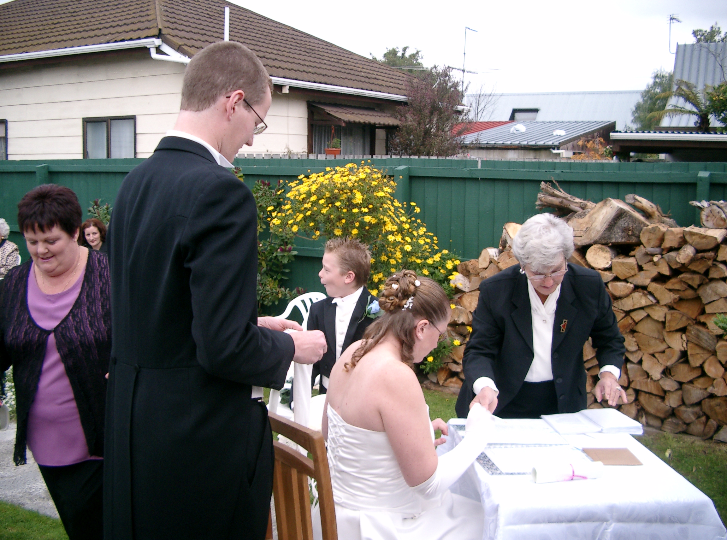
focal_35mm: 37
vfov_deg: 38.5
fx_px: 774
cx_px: 364
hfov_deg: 50.3
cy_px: 270
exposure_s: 1/320
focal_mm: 7.6
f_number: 2.6
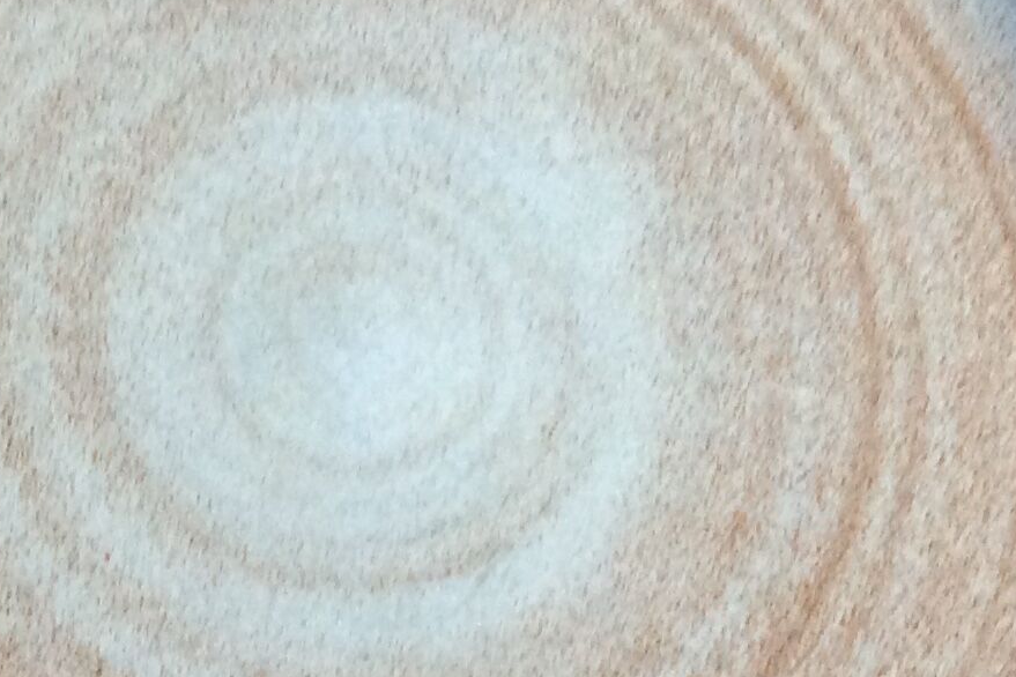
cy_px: 447
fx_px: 2766
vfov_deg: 13.9
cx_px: 57
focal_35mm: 98
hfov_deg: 20.3
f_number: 2.4
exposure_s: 1/25
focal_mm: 3.3
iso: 160
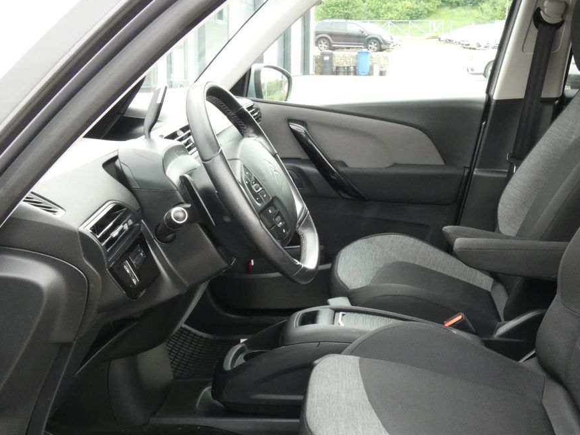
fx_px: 771
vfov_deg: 31.5
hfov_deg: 41.2
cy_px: 253
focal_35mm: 46
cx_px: 329
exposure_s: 1/80
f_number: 5.6
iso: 500
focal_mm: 7.1
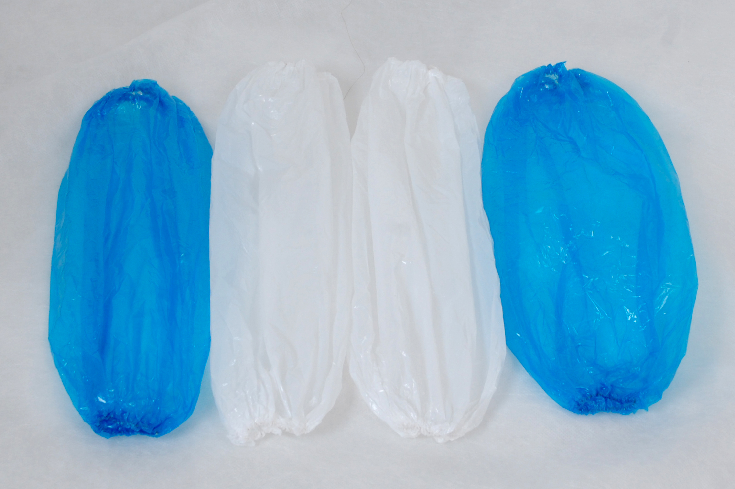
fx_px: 1469
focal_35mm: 72
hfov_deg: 28.1
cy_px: 244
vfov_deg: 18.9
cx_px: 368
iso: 400
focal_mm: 48
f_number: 9
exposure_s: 1/60
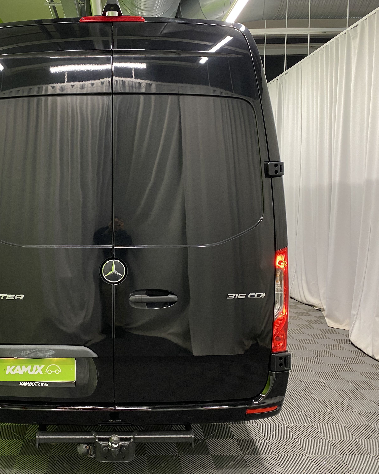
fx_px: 477
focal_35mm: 34
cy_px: 237
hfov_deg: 42.6
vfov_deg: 52.8
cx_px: 118
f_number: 1.8
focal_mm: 4.25
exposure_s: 1/50
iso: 125
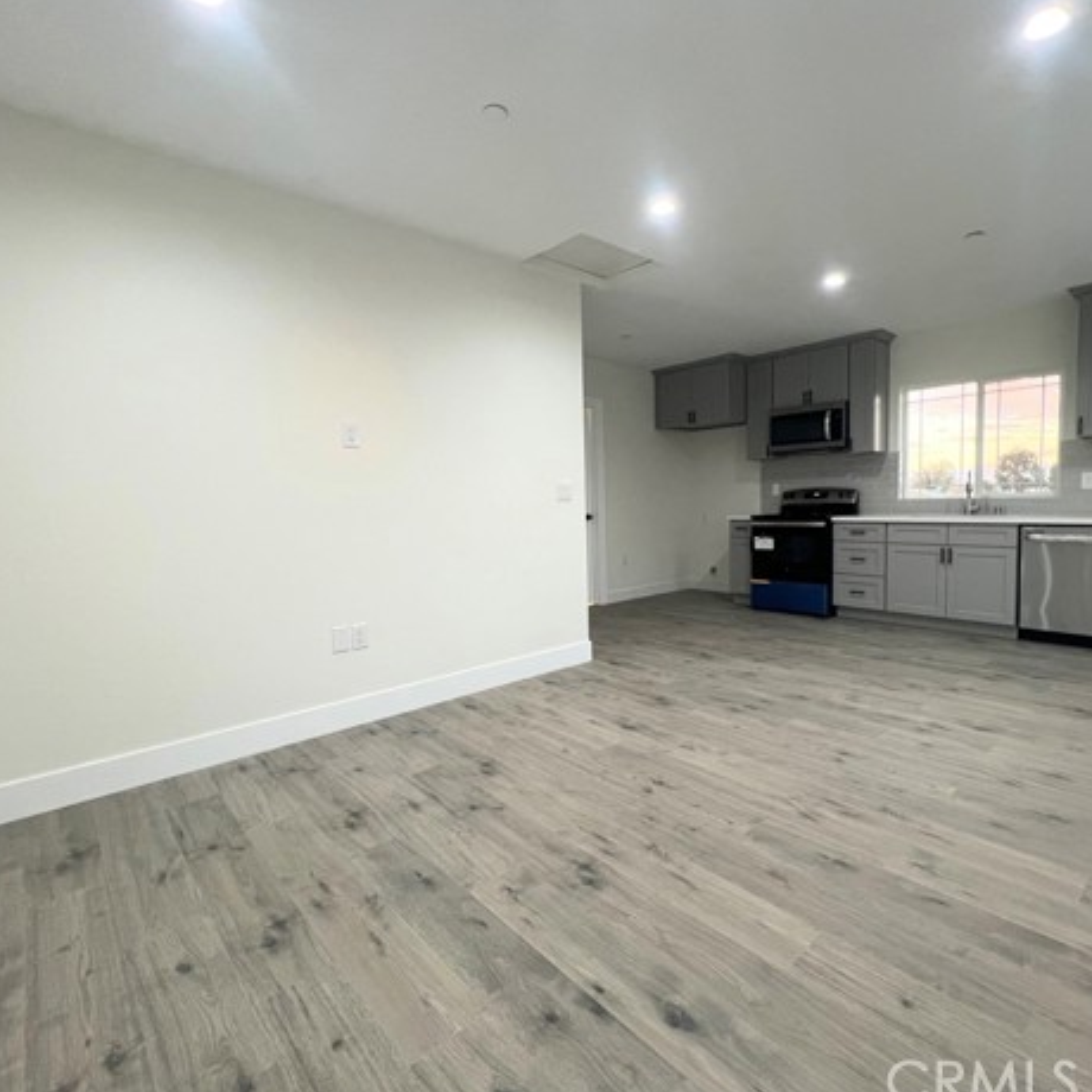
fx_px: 571
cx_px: 579
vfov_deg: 87.4
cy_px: 546
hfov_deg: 87.3
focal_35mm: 16
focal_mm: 1.57
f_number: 1.8
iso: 200
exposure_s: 1/60
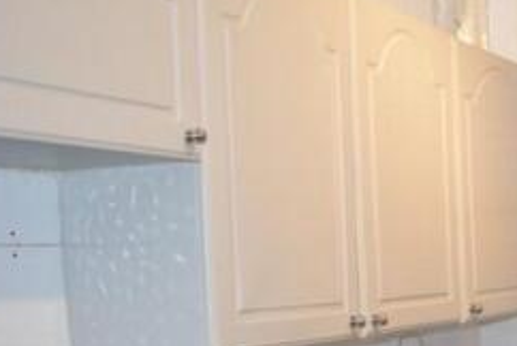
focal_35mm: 73
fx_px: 1050
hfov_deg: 24.7
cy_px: 379
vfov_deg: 18.1
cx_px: 638
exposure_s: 1/40
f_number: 4
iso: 400
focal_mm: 18
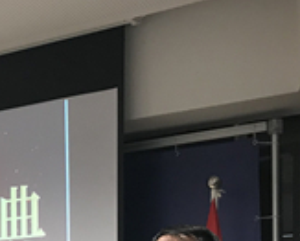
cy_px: 329
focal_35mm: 92
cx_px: -96
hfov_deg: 19.1
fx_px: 818
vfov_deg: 15.8
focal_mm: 3.99
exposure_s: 1/25
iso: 40
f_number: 1.8
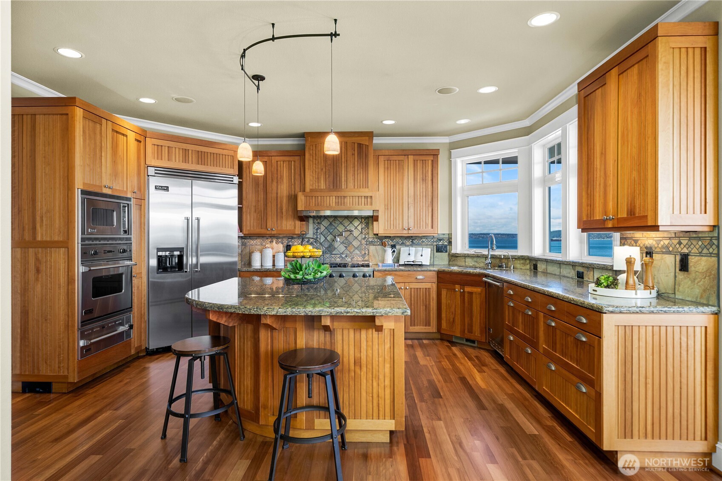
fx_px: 381
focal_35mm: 19
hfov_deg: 86.9
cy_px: 240
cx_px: 361
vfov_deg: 64.5
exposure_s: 1/25
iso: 1000
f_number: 6.3
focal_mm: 19
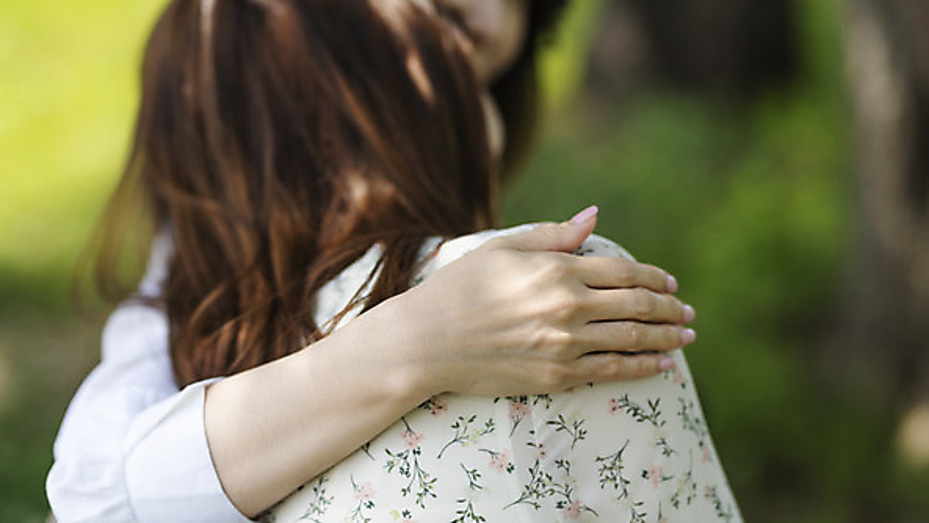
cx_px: 468
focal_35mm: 90
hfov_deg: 23.7
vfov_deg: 13.4
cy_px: 310
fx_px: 2218
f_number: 2
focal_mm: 85
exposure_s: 1/2000
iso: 100
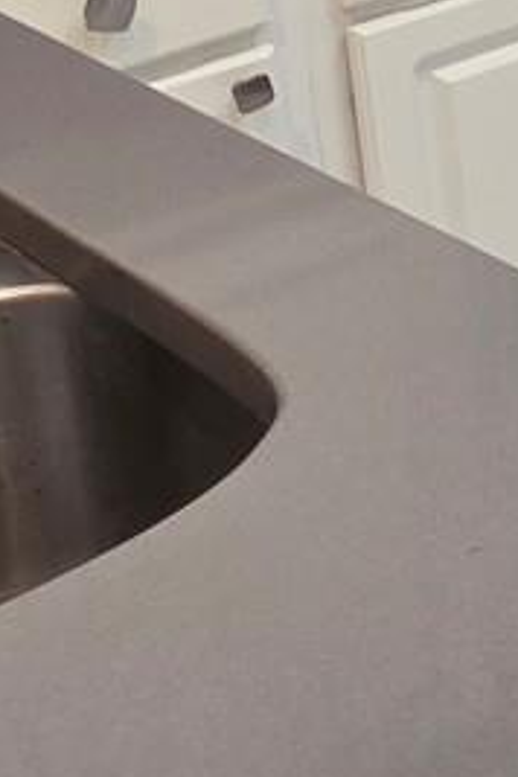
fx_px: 1748
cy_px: -372
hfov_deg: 11.4
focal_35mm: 81
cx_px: 1484
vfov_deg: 21.3
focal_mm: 2.2
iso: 160
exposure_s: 1/120
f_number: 1.9
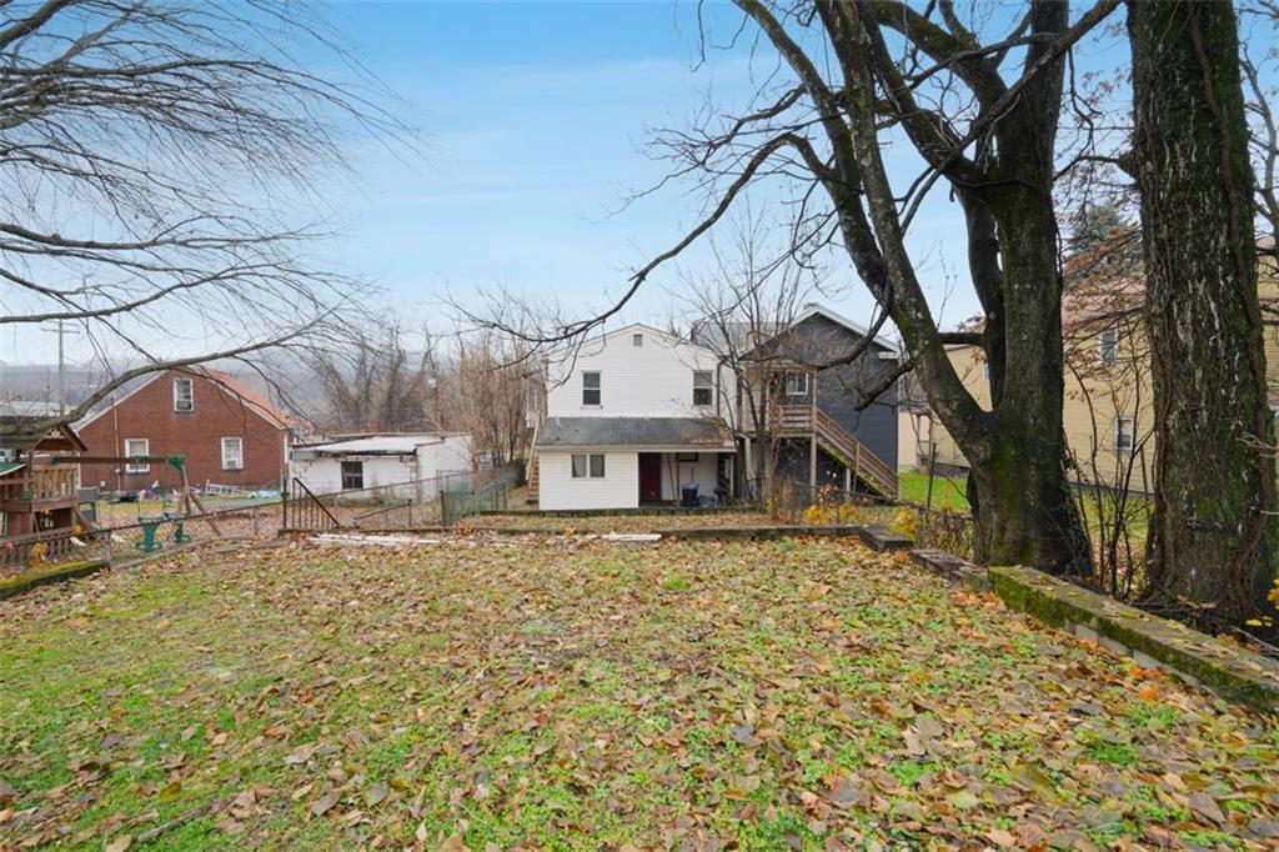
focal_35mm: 16
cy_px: 426
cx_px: 640
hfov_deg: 96.8
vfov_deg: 73.7
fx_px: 568
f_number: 8
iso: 400
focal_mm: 16
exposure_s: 1/45
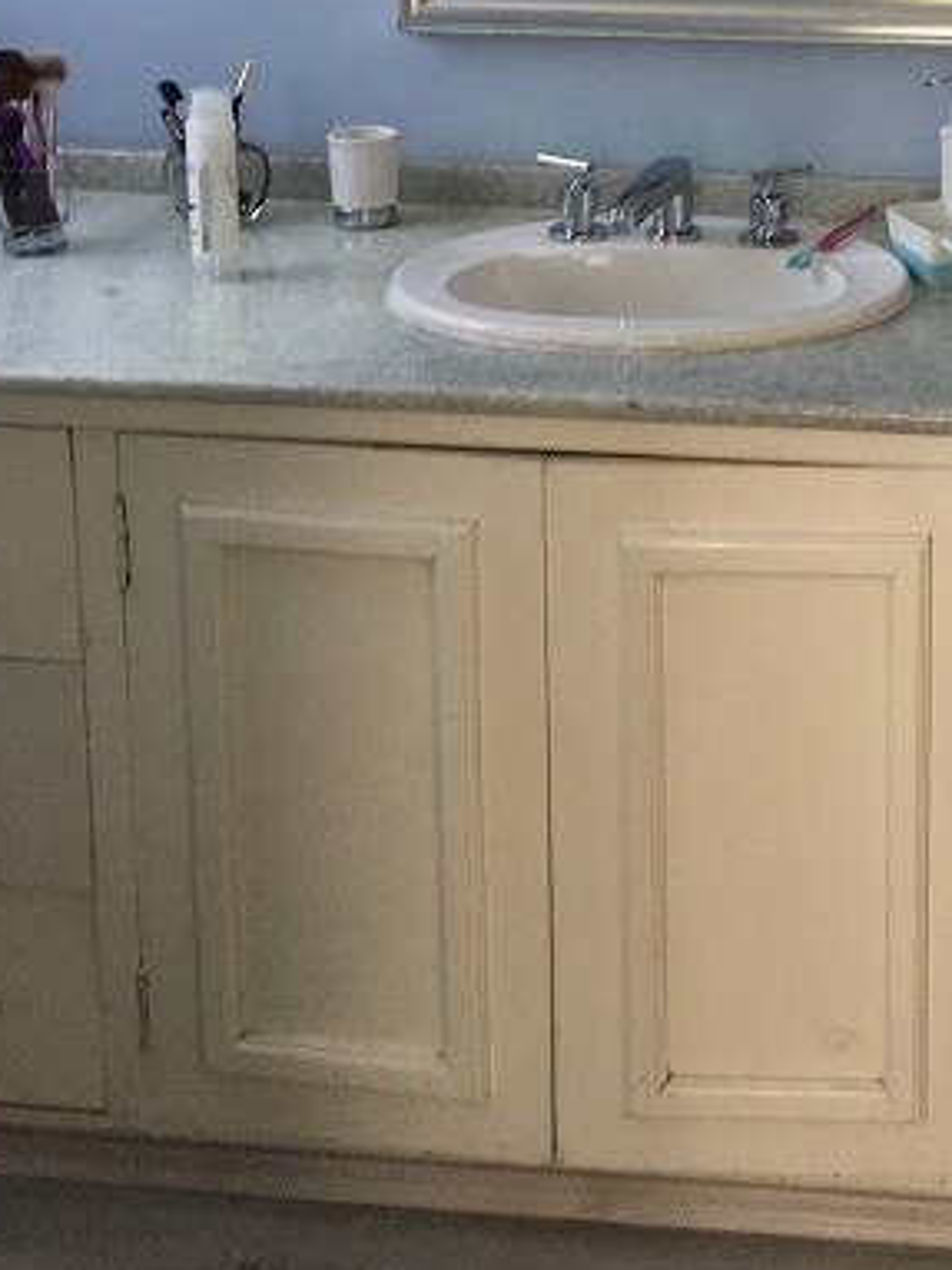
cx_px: 955
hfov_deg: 23.0
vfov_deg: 30.0
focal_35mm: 61
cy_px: 71
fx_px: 2238
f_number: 2.2
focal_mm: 4.15
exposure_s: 1/30
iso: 32
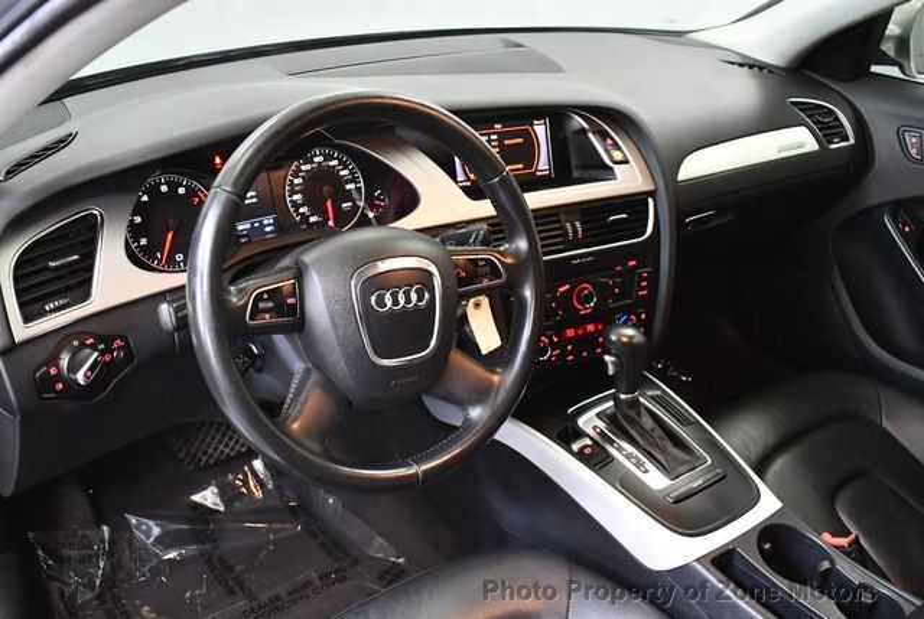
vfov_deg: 37.0
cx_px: 462
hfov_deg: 53.1
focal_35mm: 36
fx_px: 925
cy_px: 310
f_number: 3.5
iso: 3200
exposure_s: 1/80
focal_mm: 18
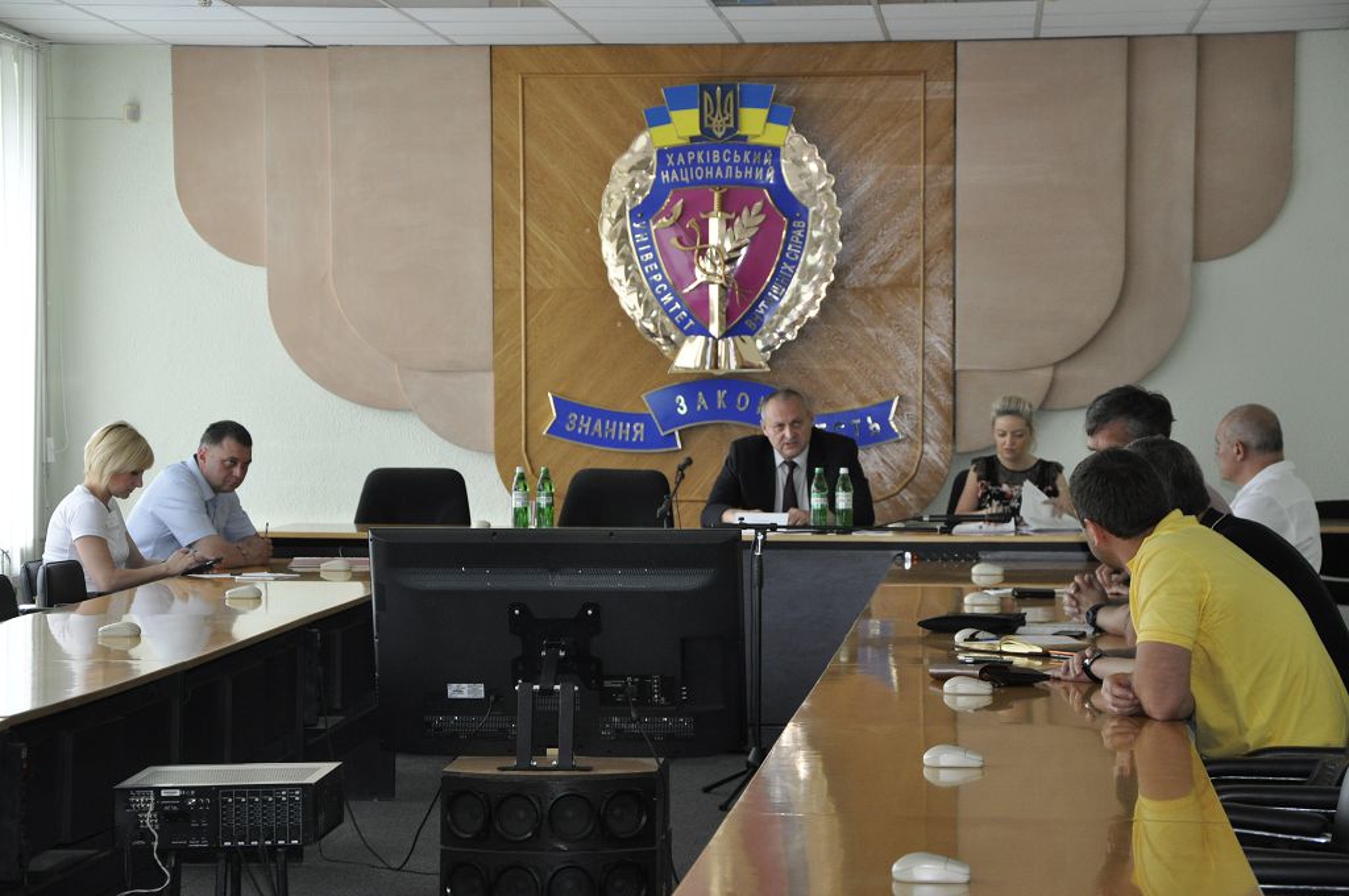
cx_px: 674
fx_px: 3930
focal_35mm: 105
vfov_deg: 13.0
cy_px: 448
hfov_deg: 19.5
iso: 800
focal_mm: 70
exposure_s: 1/60
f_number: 5.3
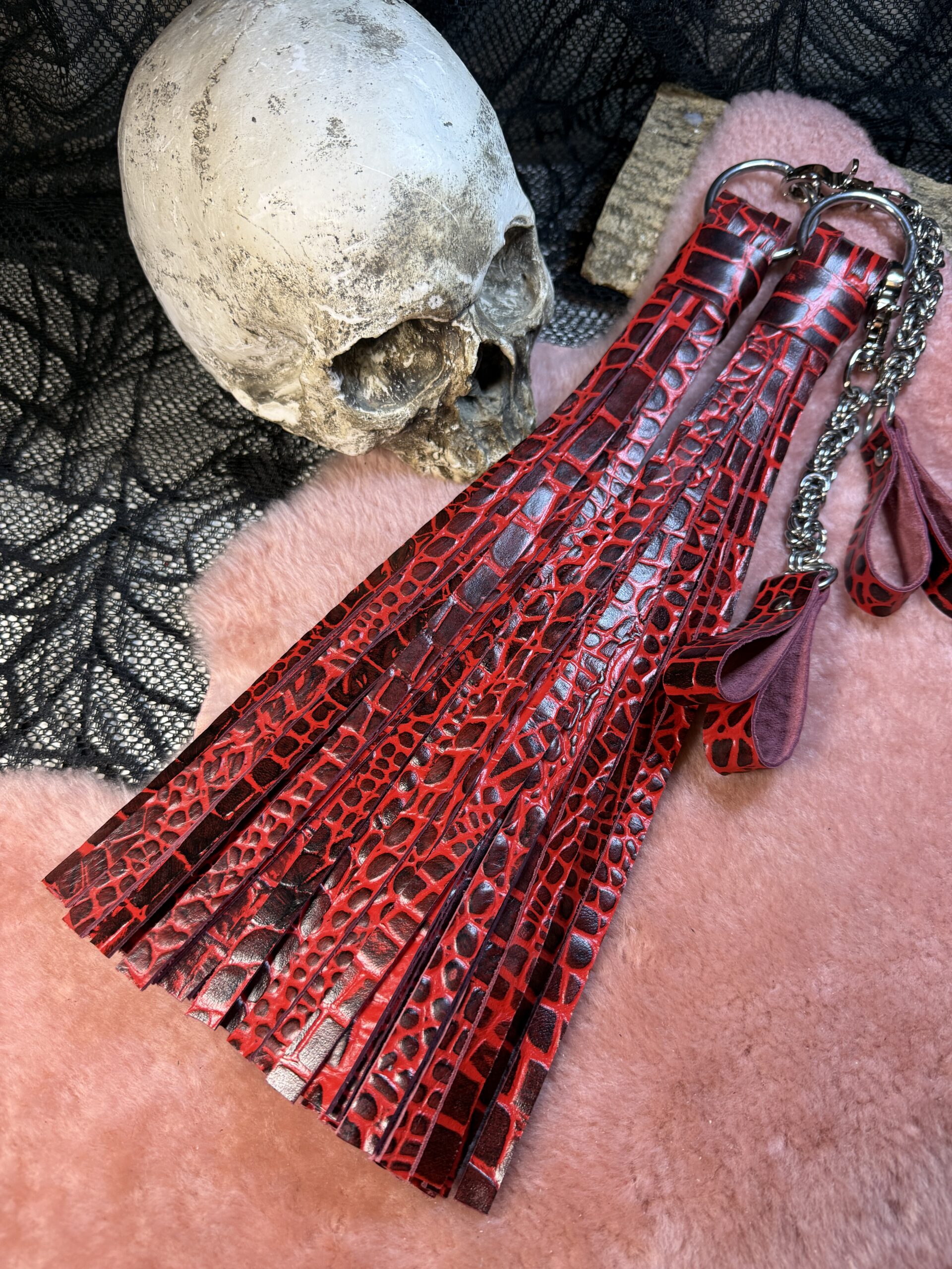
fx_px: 880
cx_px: 476
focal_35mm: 24
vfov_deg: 71.6
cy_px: 634
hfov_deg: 56.8
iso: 125
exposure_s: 1/50
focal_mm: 6.76
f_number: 1.78
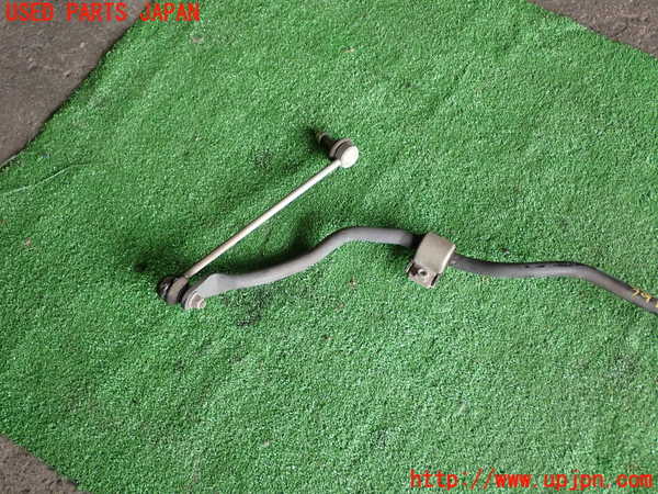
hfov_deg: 42.9
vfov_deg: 32.9
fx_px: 836
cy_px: 247
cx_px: 329
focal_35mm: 44
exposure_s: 1/80
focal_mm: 7.84
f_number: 2.9
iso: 200
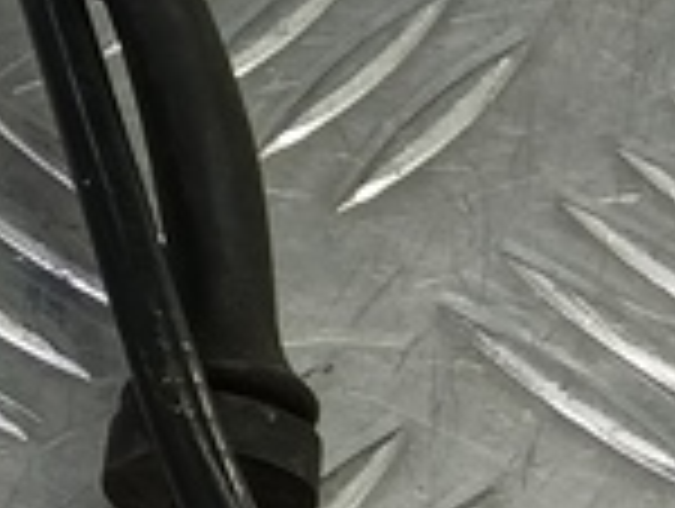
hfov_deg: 11.6
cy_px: 310
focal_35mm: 157
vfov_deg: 9.5
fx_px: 3066
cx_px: -572
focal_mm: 4.11
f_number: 1.6
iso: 90
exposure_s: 1/50
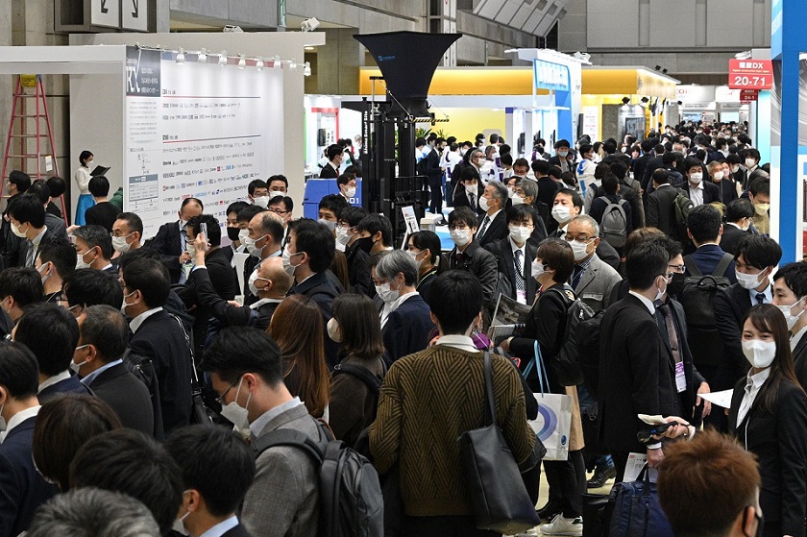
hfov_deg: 21.7
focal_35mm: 94
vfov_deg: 14.5
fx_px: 2106
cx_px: 404
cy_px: 268
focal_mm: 63
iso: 2500
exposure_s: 1/125
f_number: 8
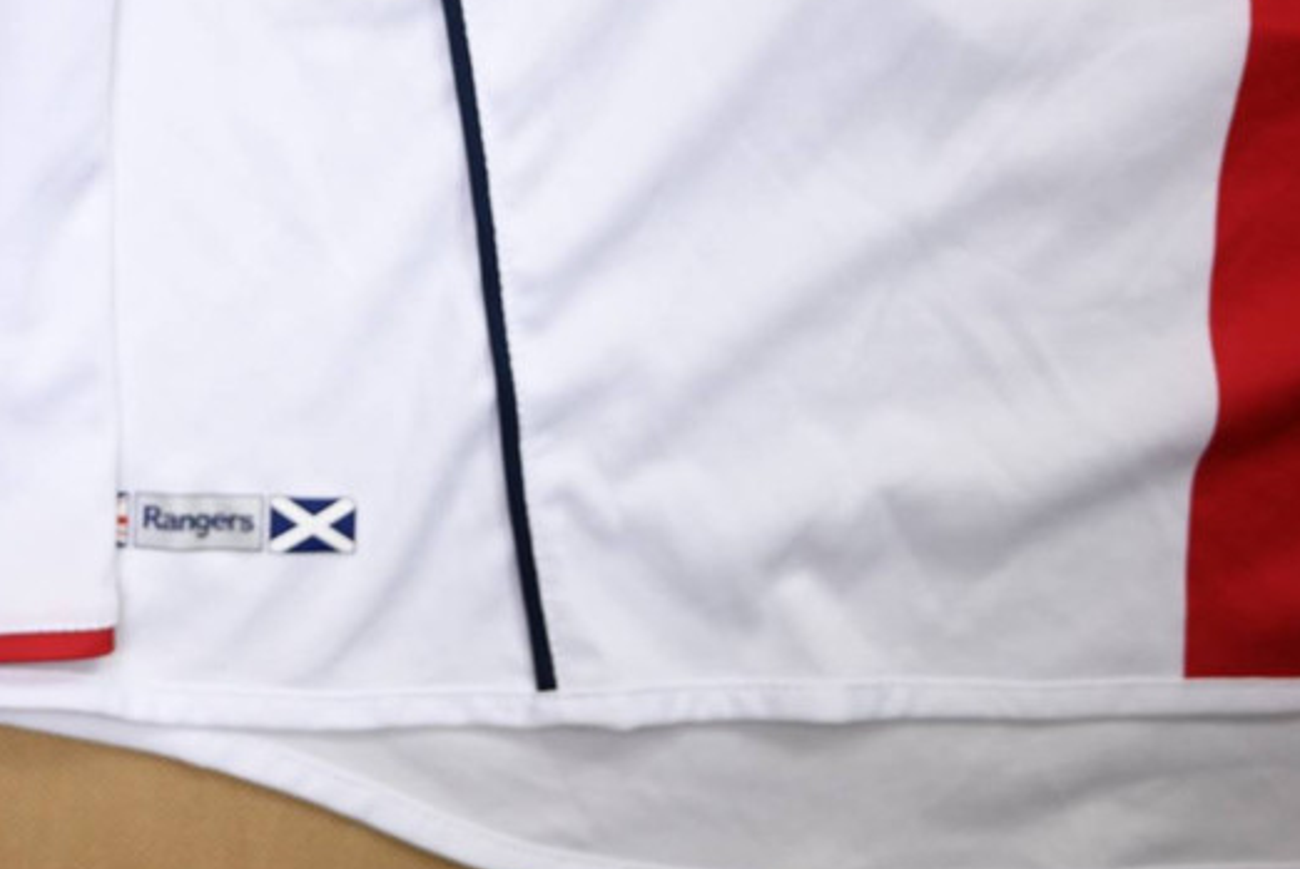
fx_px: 1662
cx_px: 166
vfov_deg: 29.0
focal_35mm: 46
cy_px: 256
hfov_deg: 40.0
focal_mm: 24
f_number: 4
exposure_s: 1/180
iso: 200
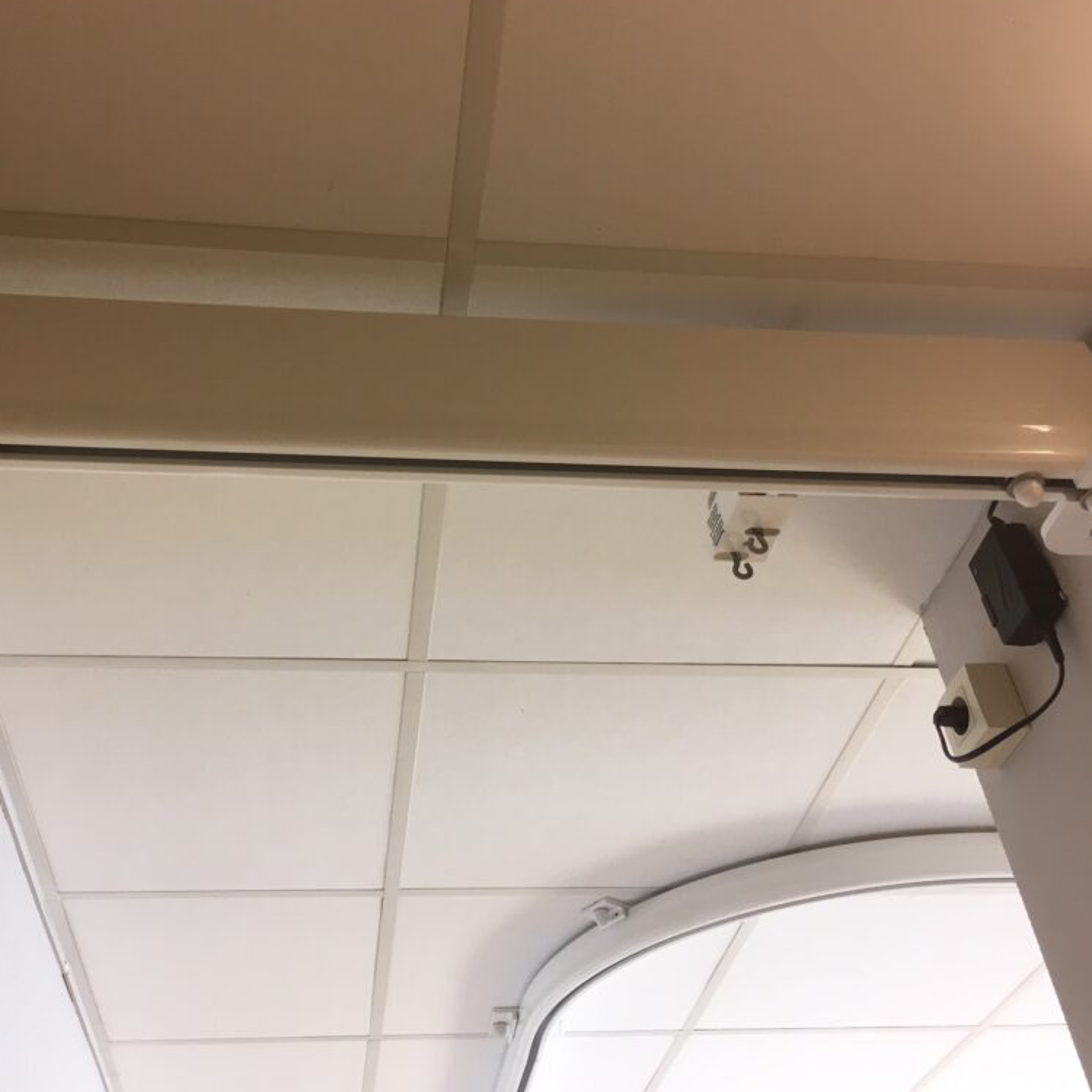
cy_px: 540
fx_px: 1249
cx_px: 479
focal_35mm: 35
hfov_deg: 47.1
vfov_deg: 47.2
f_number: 2.2
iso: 80
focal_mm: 4.15
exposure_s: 1/33
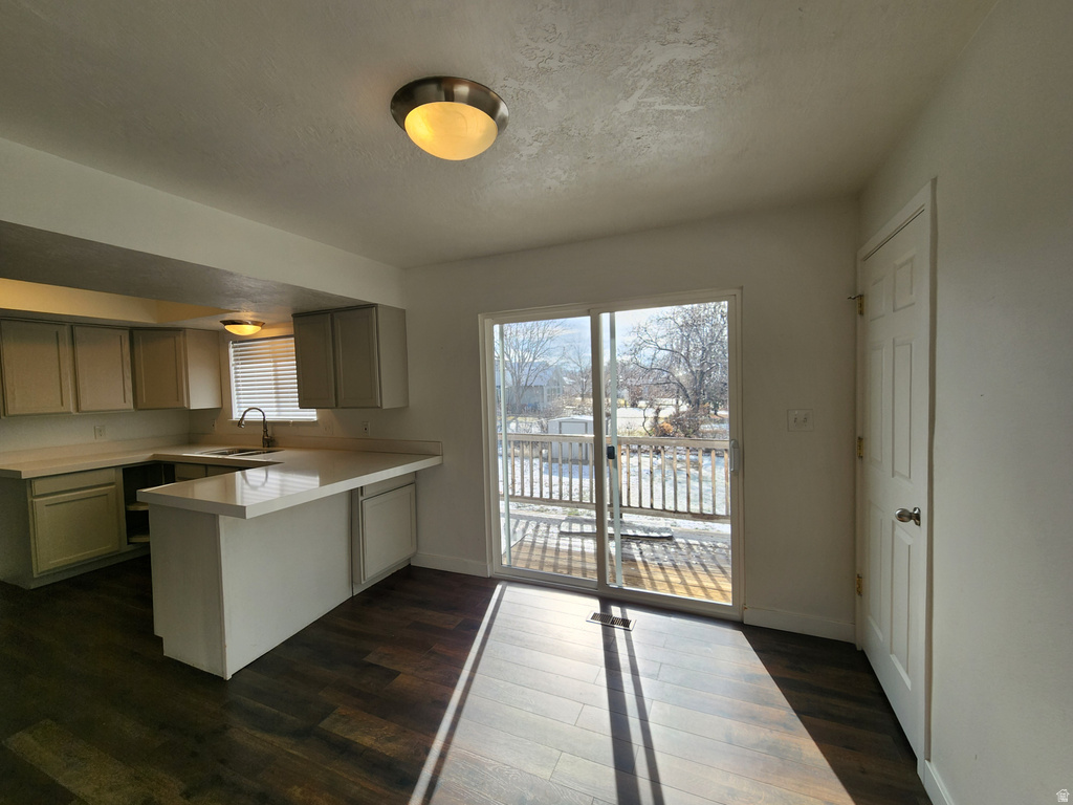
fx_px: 403
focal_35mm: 13
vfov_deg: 89.9
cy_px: 402
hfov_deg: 106.2
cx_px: 536
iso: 50
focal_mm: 2.2
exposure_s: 1/472
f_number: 2.2
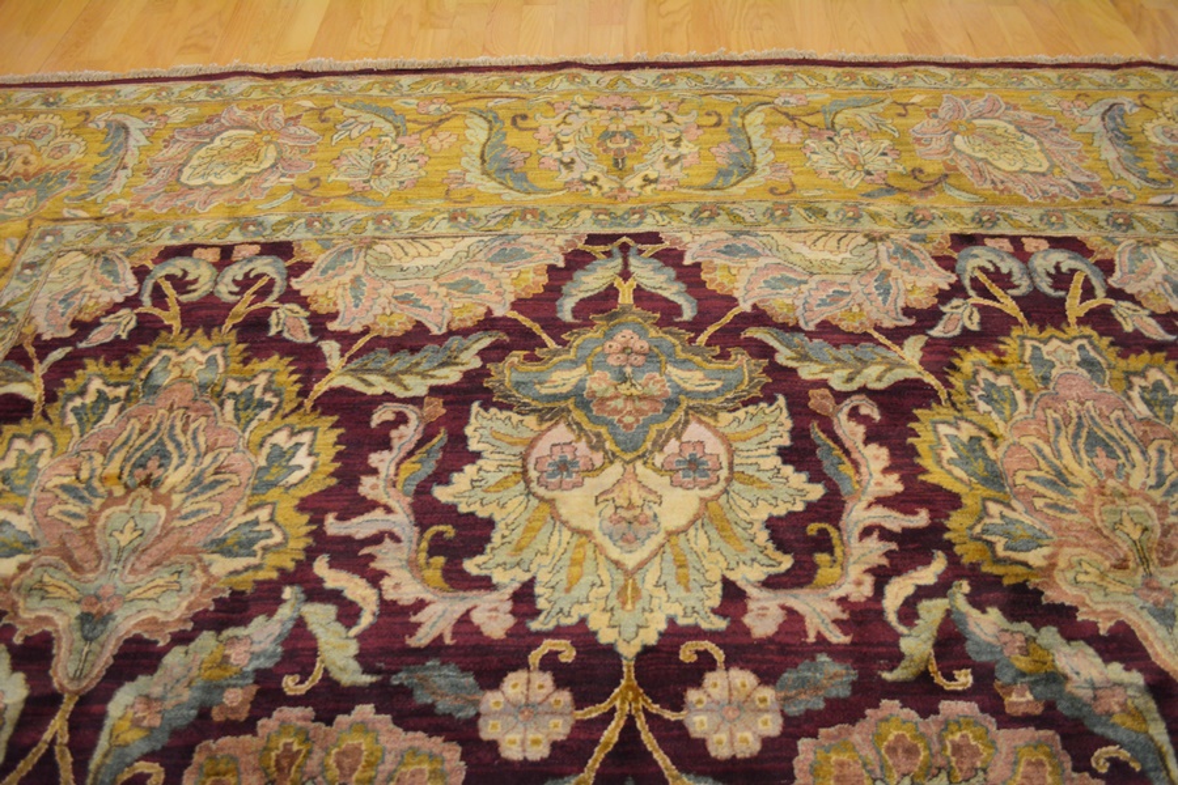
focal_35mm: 27
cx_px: 589
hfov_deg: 67.4
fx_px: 883
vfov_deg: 47.9
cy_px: 392
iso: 800
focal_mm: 18
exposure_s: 1/50
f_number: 3.5
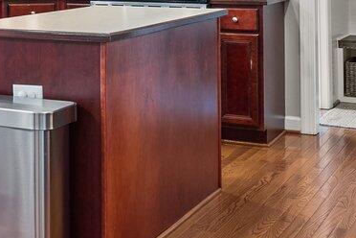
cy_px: -51
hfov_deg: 20.9
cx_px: -116
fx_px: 870
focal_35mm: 88
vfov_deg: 15.0
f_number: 4
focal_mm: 16
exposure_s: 1/5
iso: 320
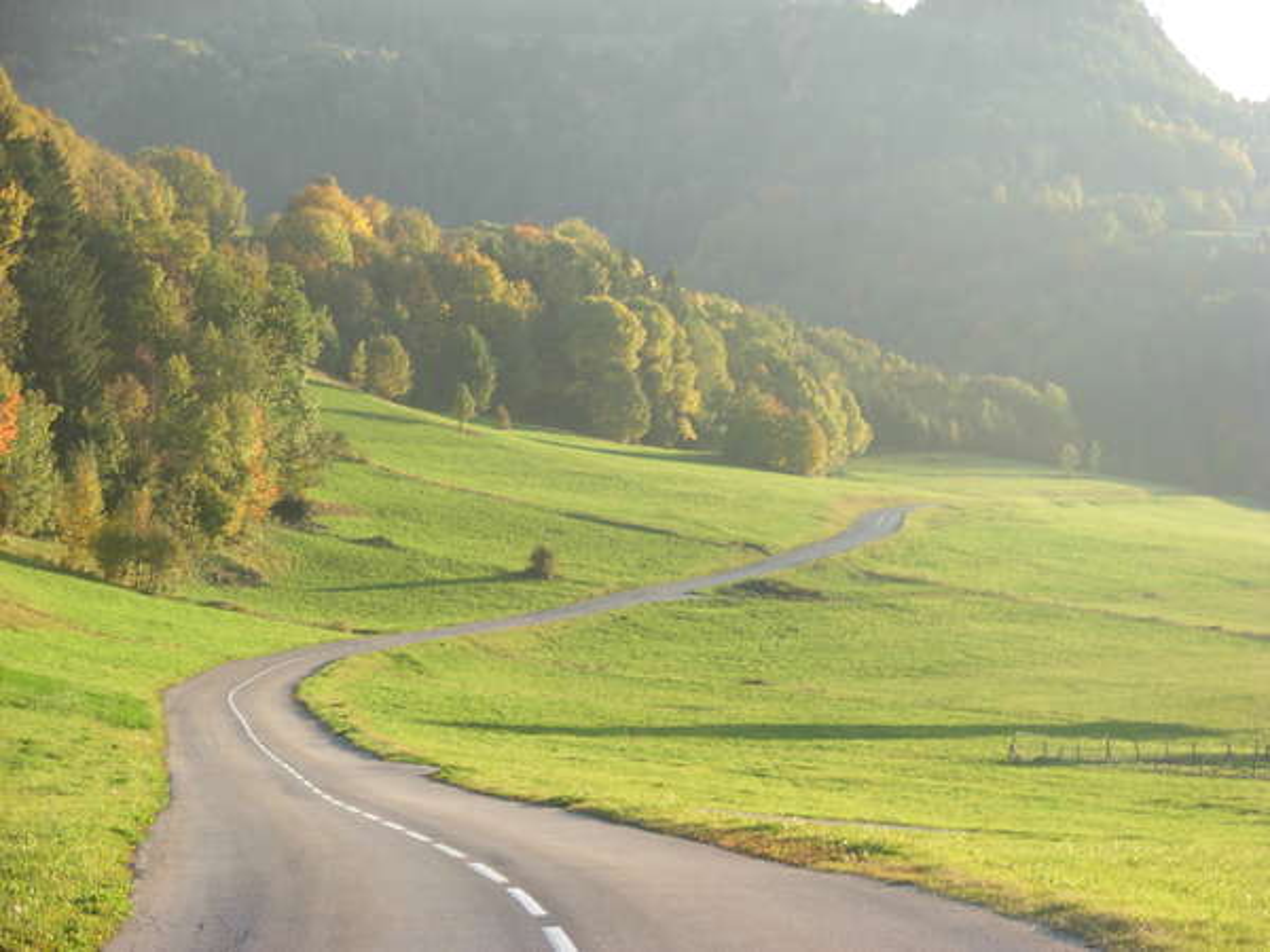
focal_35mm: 96
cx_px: 635
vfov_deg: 15.4
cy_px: 476
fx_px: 3522
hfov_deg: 20.4
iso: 79
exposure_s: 1/124
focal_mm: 15.9
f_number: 3.9
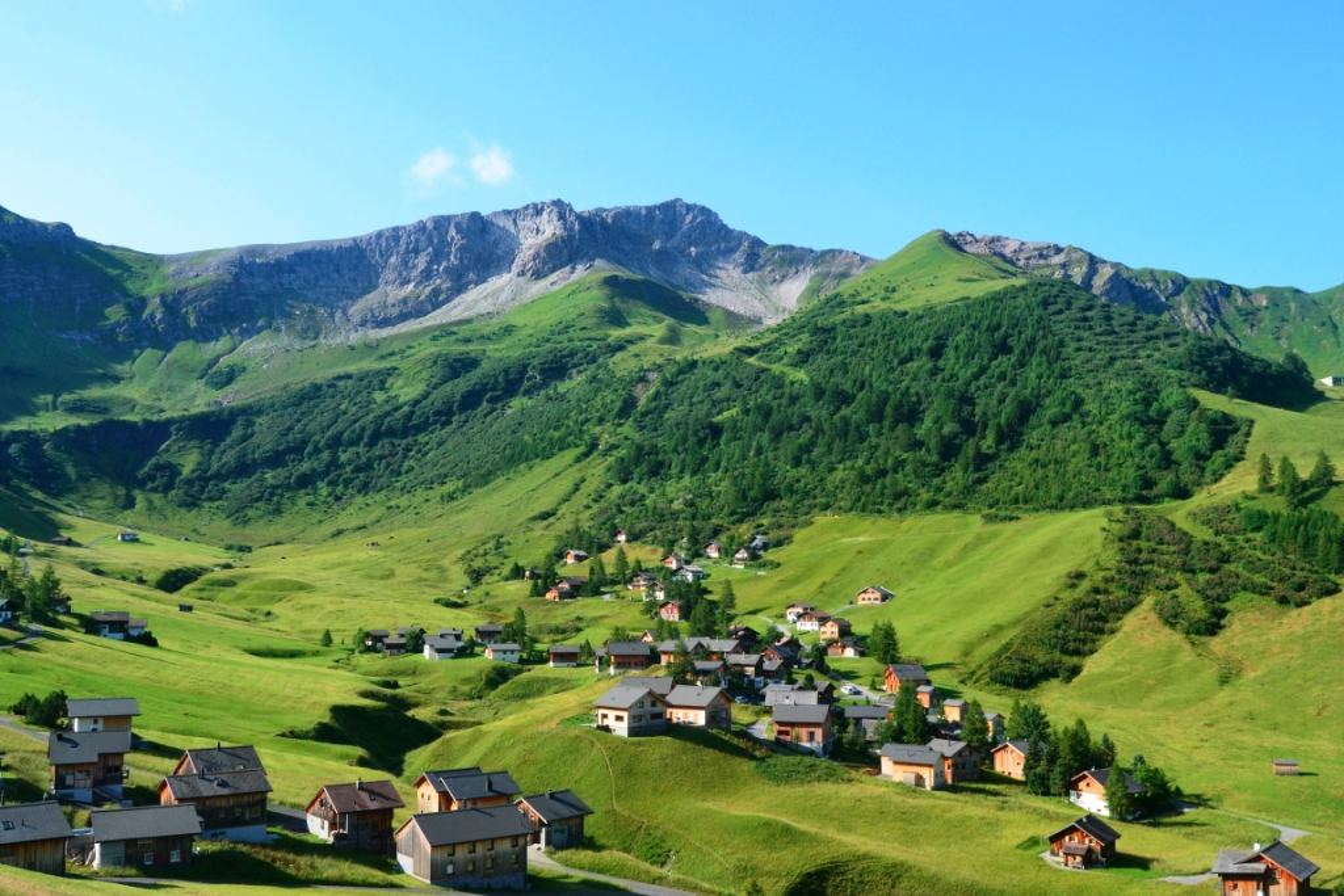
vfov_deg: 43.6
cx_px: 672
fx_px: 1120
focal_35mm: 30
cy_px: 448
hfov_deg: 61.9
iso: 400
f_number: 10
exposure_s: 1/320
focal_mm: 20
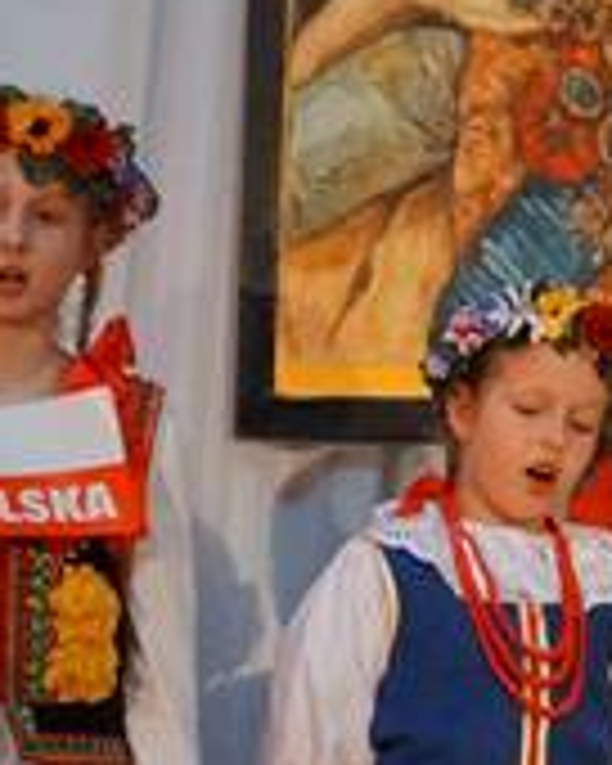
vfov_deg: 6.7
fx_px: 6543
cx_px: 374
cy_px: 592
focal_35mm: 289
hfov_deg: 5.4
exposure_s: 1/160
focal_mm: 50
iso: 2000
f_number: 5.6
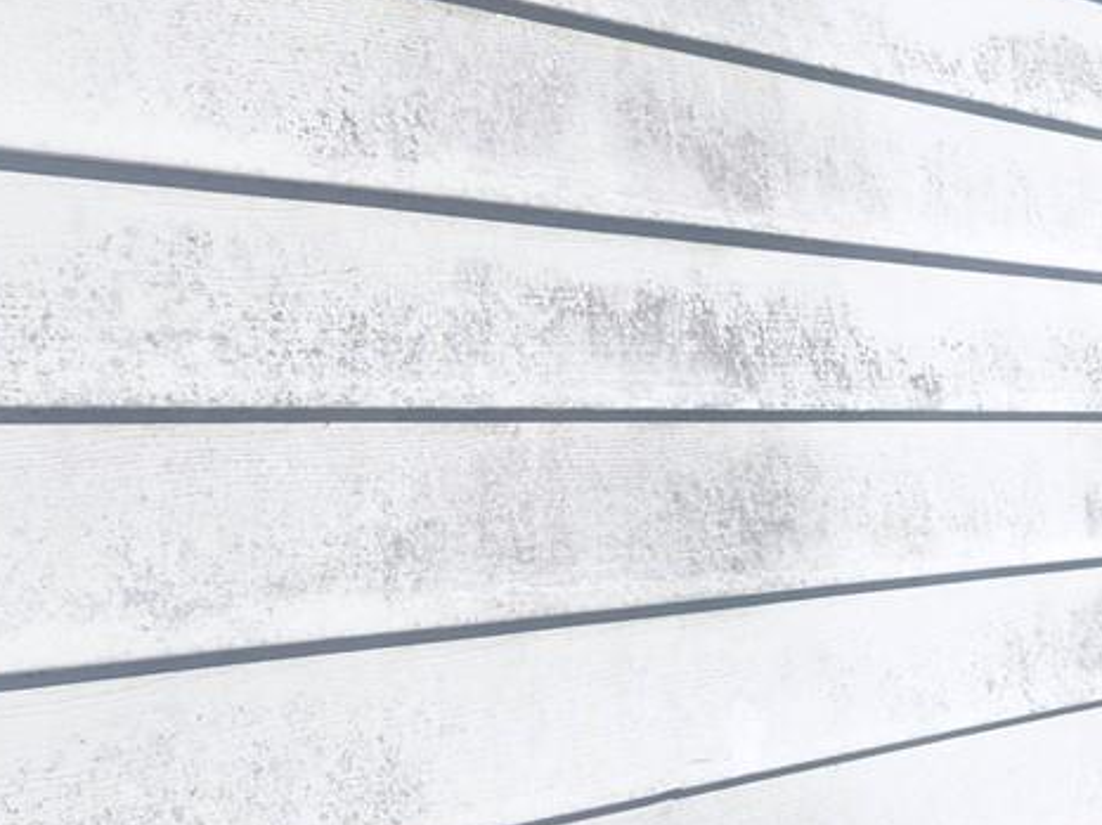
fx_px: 2514
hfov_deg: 21.7
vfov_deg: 18.6
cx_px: 1518
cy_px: 494
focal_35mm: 79
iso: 25
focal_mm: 5.54
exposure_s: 1/4820
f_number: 1.8
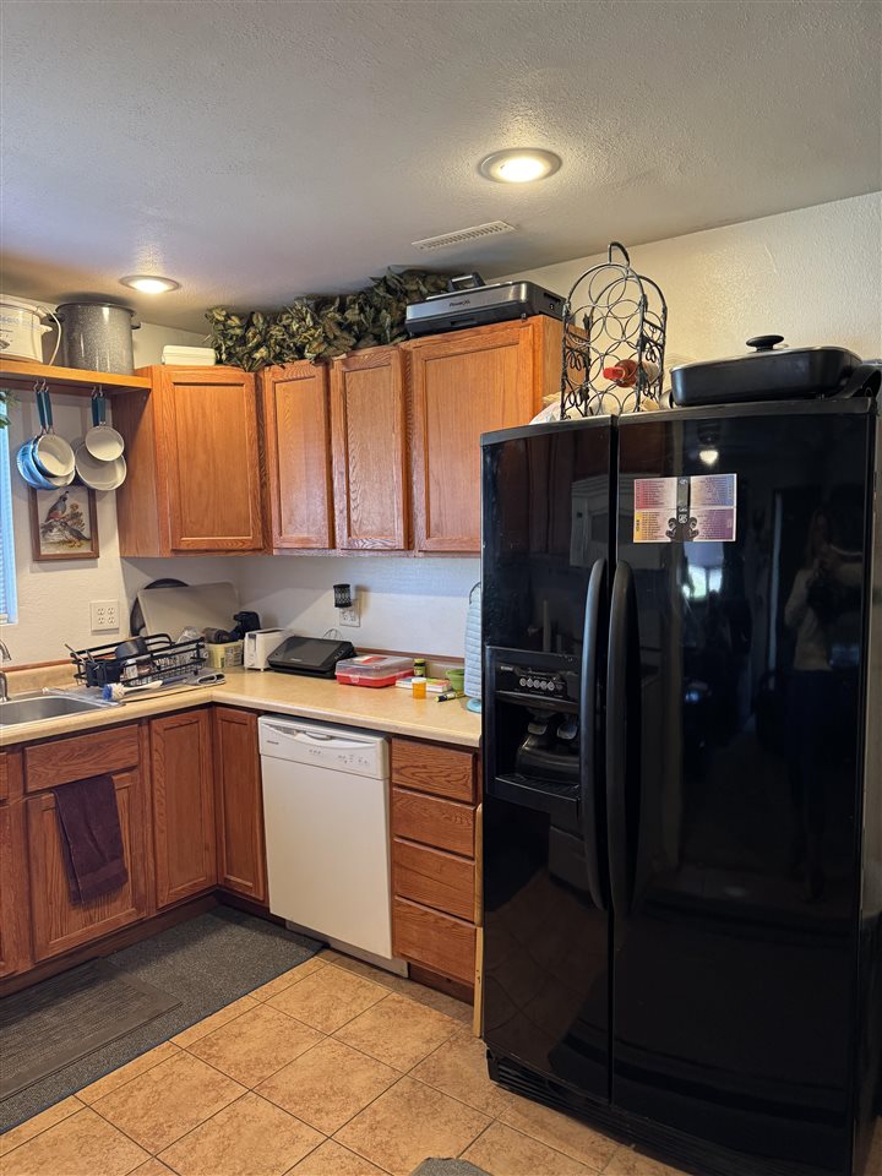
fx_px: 815
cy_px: 588
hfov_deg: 56.8
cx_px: 441
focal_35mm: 24
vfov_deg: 71.6
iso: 320
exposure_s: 1/60
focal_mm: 6.76
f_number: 1.78
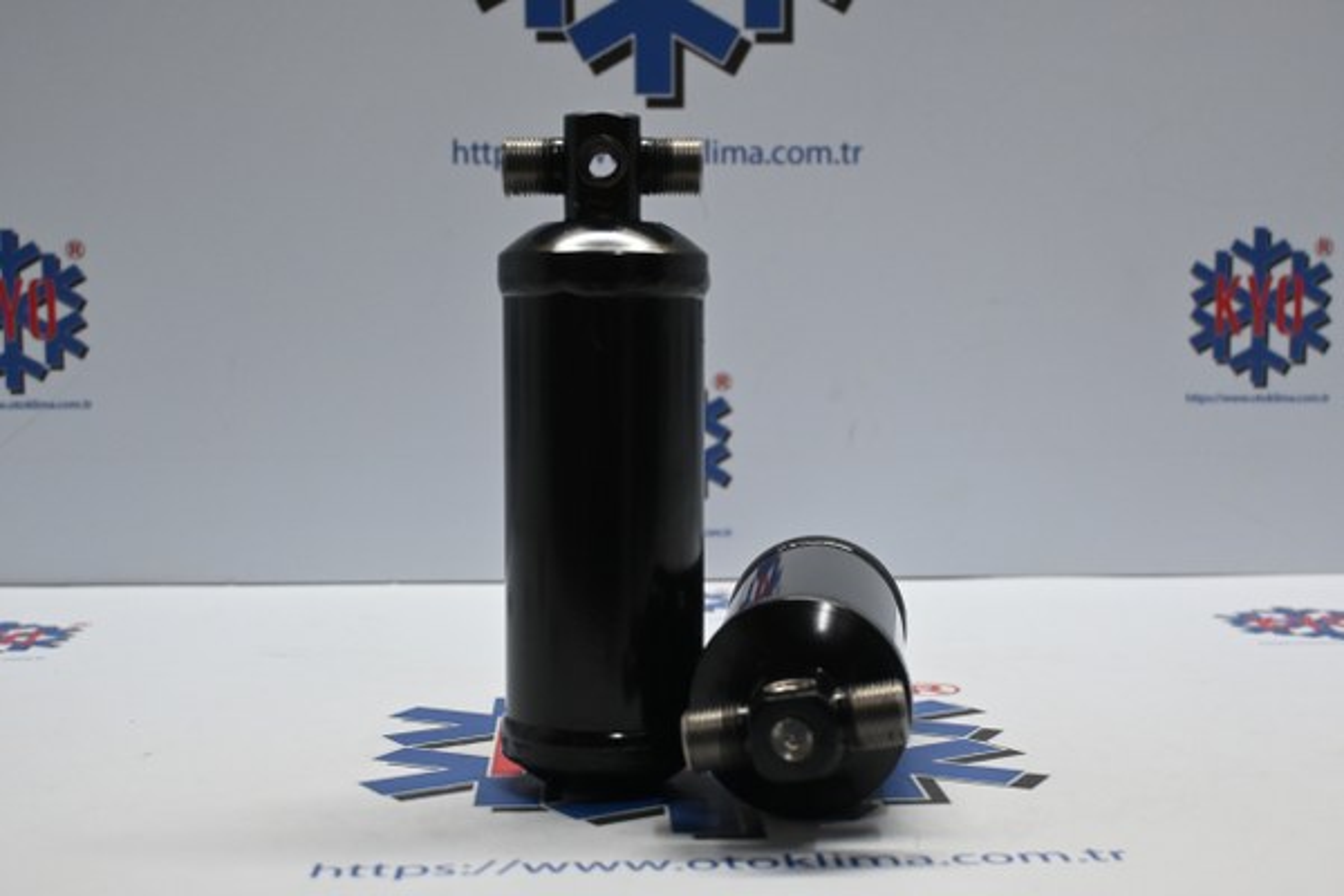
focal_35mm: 50
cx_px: 672
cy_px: 448
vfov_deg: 27.3
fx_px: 1848
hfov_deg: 40.0
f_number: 5
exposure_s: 1/125
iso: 1250
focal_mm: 33
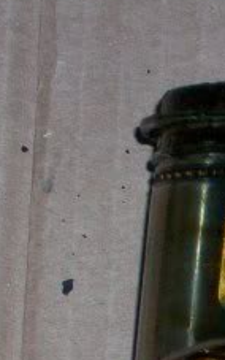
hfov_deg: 2.8
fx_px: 4510
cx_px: 589
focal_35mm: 460
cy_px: 585
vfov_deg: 4.5
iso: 120
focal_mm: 17.1
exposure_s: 1/100
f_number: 5.1
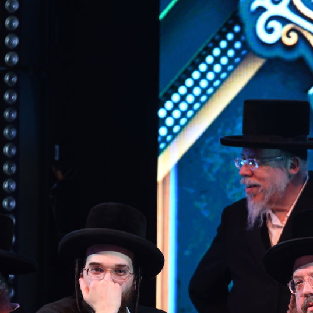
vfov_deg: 5.9
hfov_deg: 5.8
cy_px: 247
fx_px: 3059
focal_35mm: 299
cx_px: 293
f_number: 2.8
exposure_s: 1/100
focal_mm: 135
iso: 640
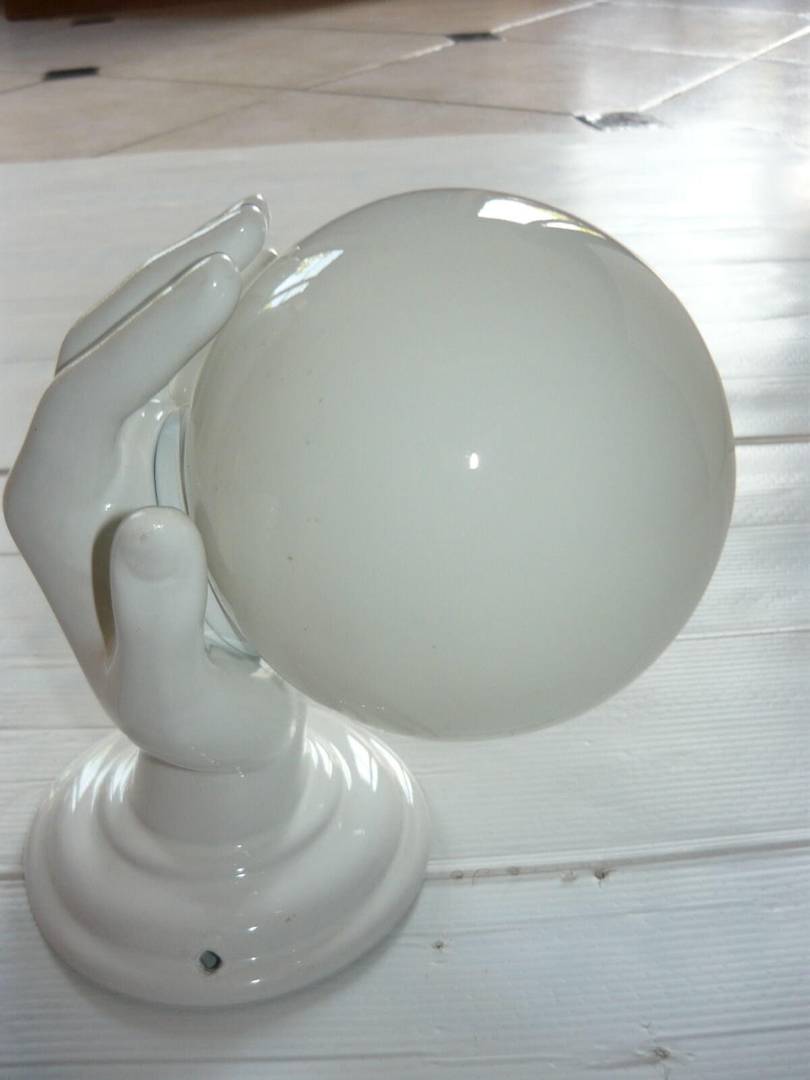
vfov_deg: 55.4
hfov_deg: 42.9
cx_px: 405
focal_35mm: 33
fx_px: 1030
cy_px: 540
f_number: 2.8
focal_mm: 5.5
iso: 100
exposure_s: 1/30
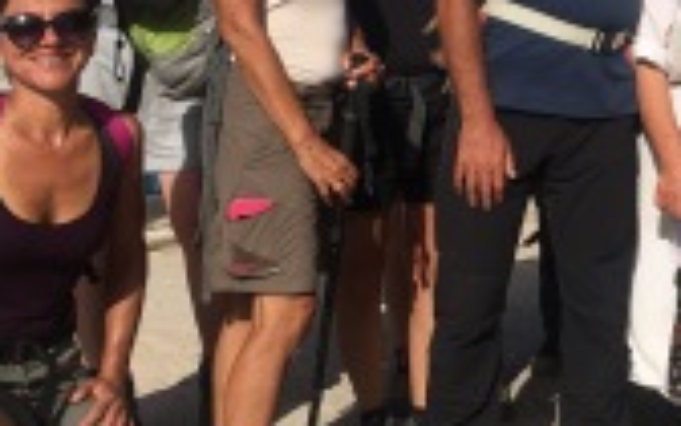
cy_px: 57
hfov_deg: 24.2
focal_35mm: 82
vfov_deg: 15.8
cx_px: 665
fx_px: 1522
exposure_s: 1/2653
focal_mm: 4.15
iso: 25
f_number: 2.2
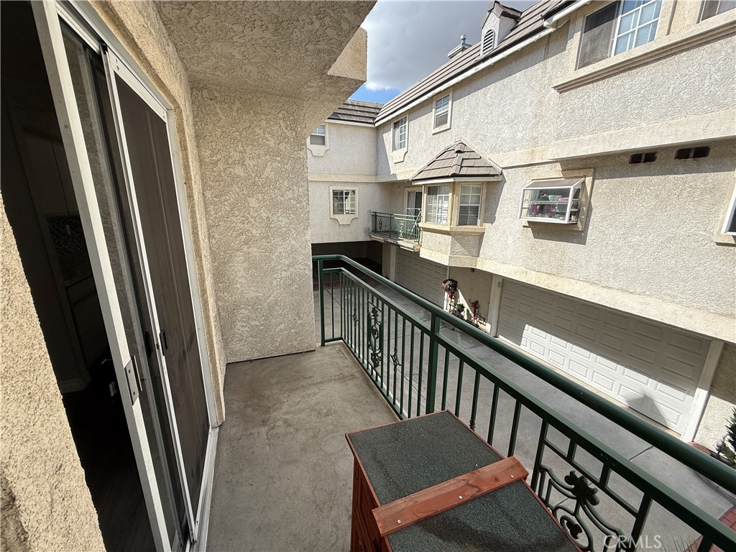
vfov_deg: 85.7
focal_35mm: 14
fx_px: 298
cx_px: 368
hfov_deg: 102.1
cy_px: 276
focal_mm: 2.22
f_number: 2.2
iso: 50
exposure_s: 1/1001
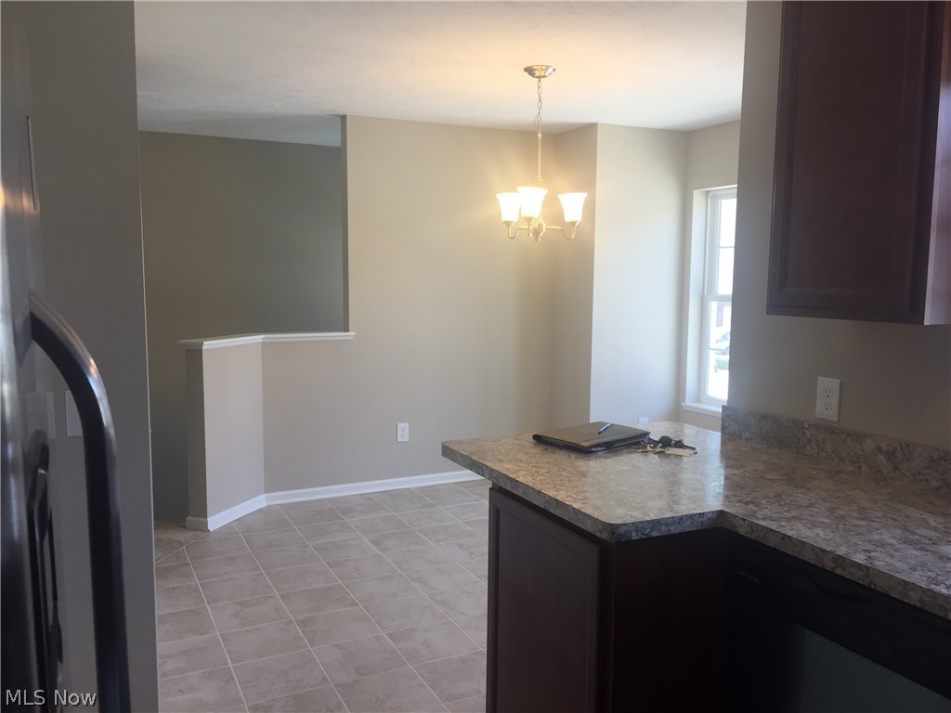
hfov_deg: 61.7
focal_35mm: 29
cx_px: 476
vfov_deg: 48.2
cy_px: 356
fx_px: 797
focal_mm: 4.15
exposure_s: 1/60
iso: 32
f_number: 2.2
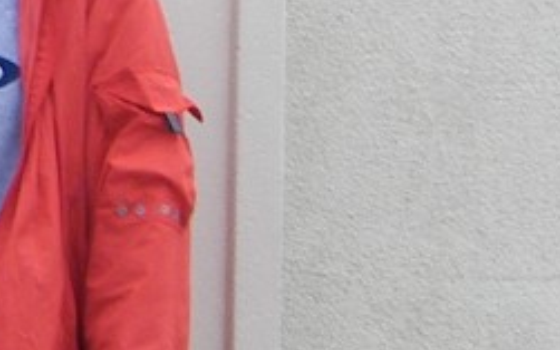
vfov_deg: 1.8
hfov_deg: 2.9
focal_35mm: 712
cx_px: -819
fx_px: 10869
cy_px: 236
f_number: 3.2
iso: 64
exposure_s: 1/320
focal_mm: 19.5
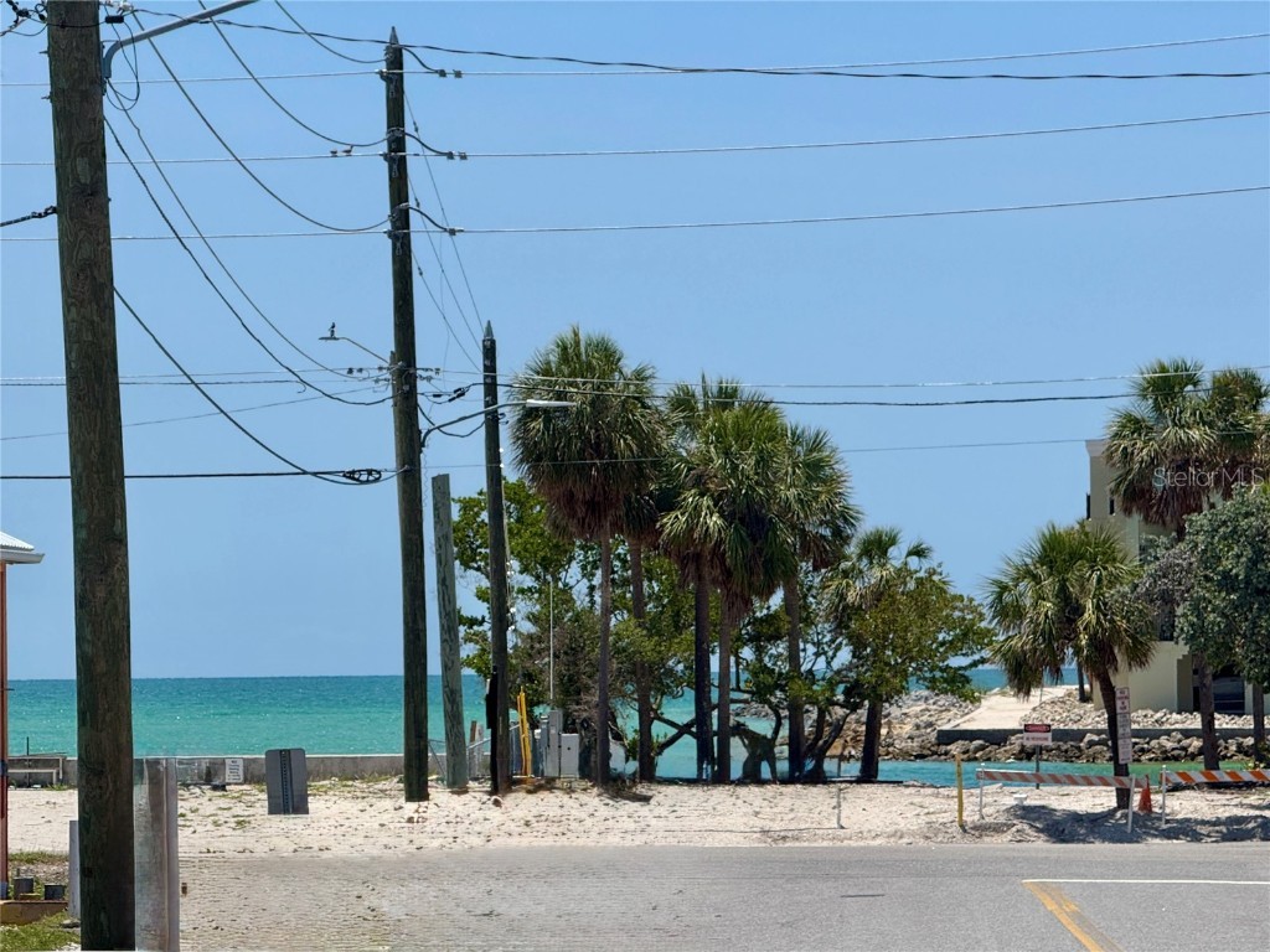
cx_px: 635
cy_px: 476
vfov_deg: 12.3
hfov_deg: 16.4
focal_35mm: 120
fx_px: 4403
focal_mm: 15.66
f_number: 2.8
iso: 50
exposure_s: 1/2083
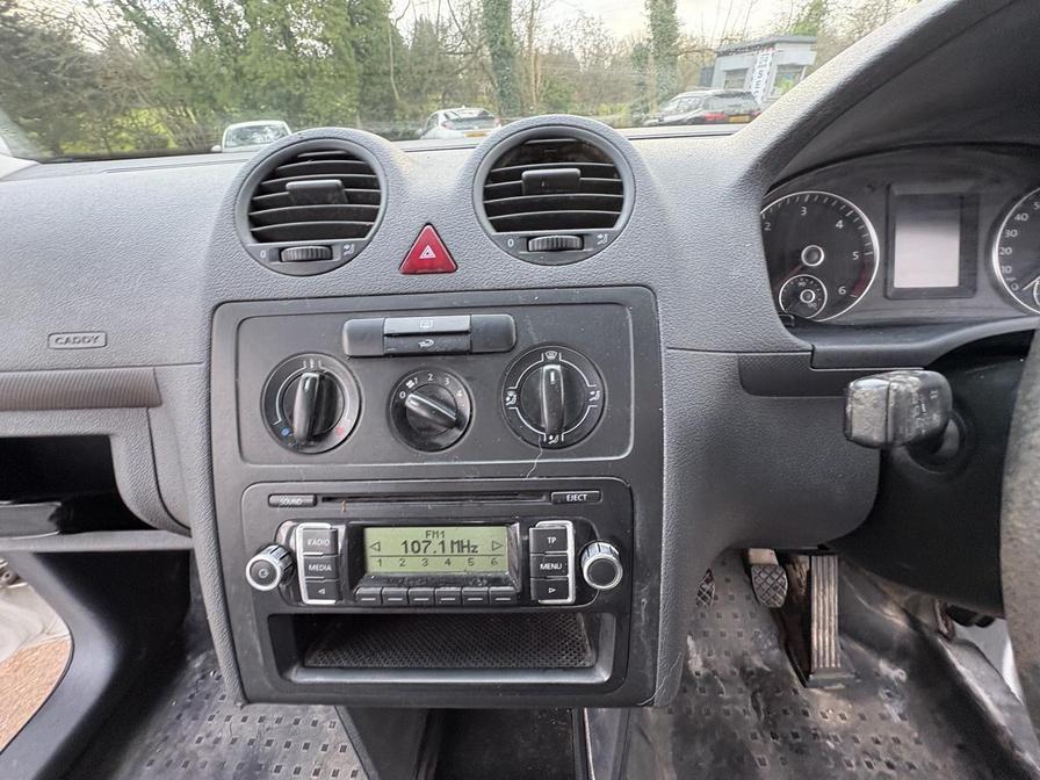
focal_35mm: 14
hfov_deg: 102.1
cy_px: 390
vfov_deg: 85.7
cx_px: 520
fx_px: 421
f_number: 2.2
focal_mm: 2.22
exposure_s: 1/60
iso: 200
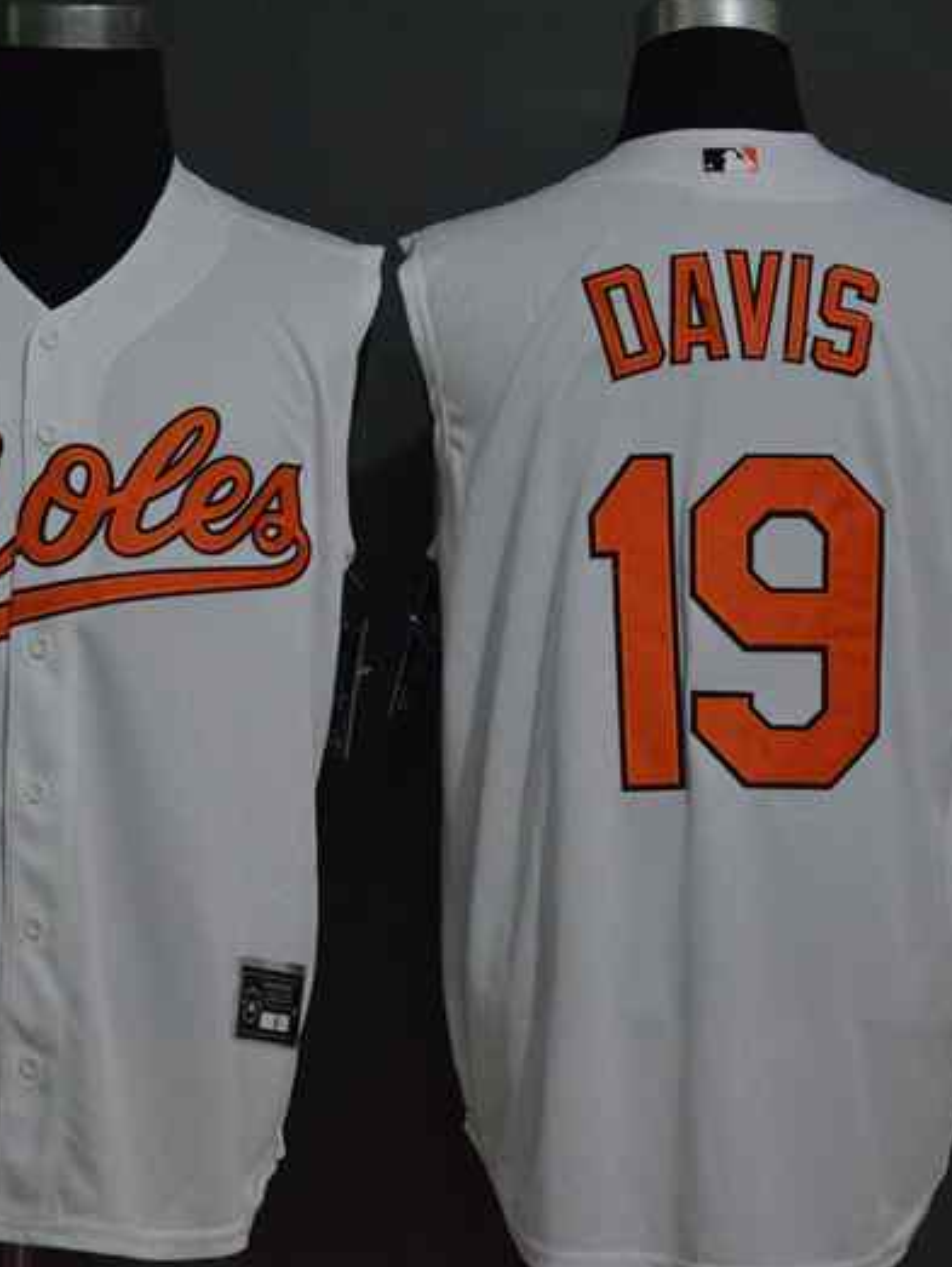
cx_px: 388
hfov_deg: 13.5
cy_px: 635
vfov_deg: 17.9
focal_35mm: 110
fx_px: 4029
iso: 4000
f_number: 5
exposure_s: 1/100
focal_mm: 50
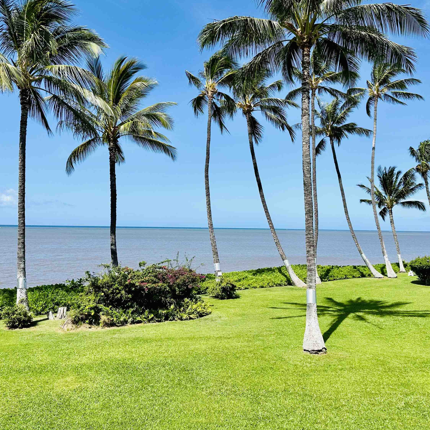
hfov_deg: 55.5
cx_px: 239
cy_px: 217
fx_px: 408
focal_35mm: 29
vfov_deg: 55.6
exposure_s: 1/5000
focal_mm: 6.86
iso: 80
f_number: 1.78
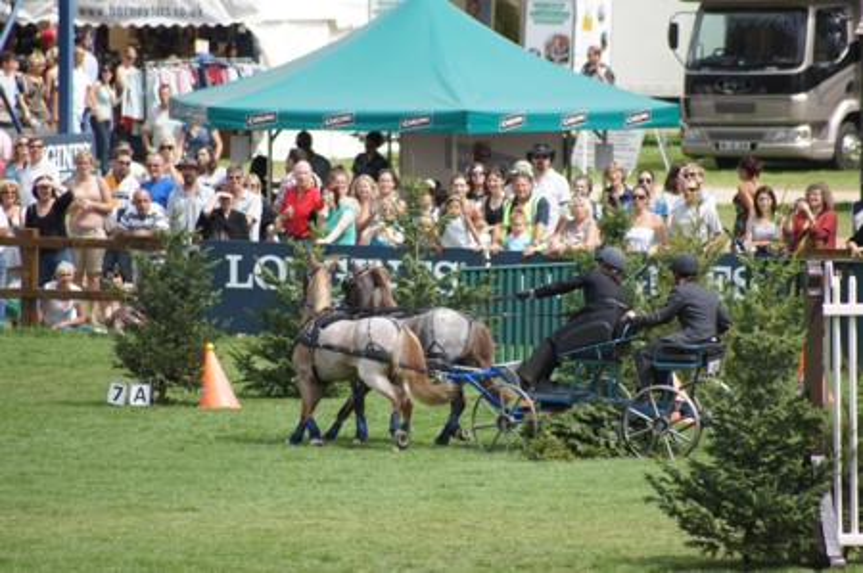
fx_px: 10776
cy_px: 286
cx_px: 432
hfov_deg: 4.6
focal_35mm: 450
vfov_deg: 3.0
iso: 200
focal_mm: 300
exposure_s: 1/640
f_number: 6.3
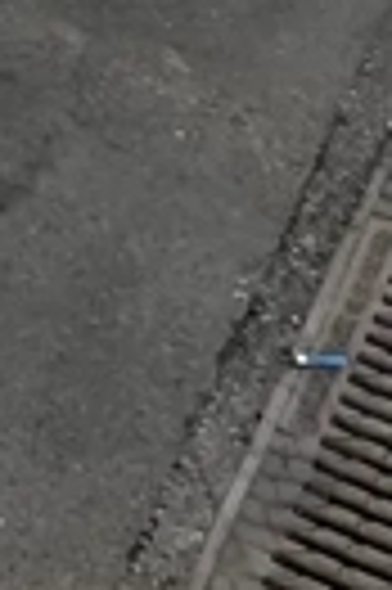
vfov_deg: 8.9
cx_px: -924
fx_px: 3390
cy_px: -905
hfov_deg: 6.0
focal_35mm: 207
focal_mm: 5.7
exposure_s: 1/133
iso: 32
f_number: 1.5
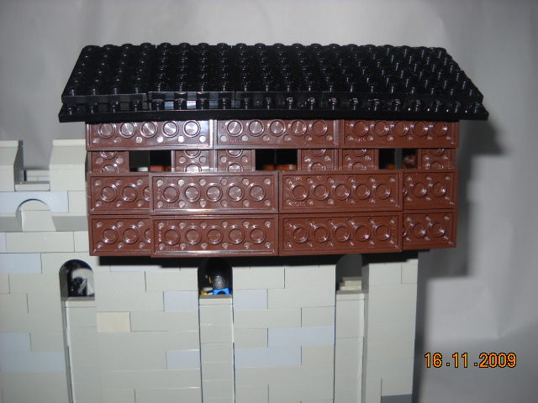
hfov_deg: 45.8
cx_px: 269
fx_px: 637
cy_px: 202
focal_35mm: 41
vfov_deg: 35.1
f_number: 5.5
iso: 64
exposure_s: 1/30
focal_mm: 6.72
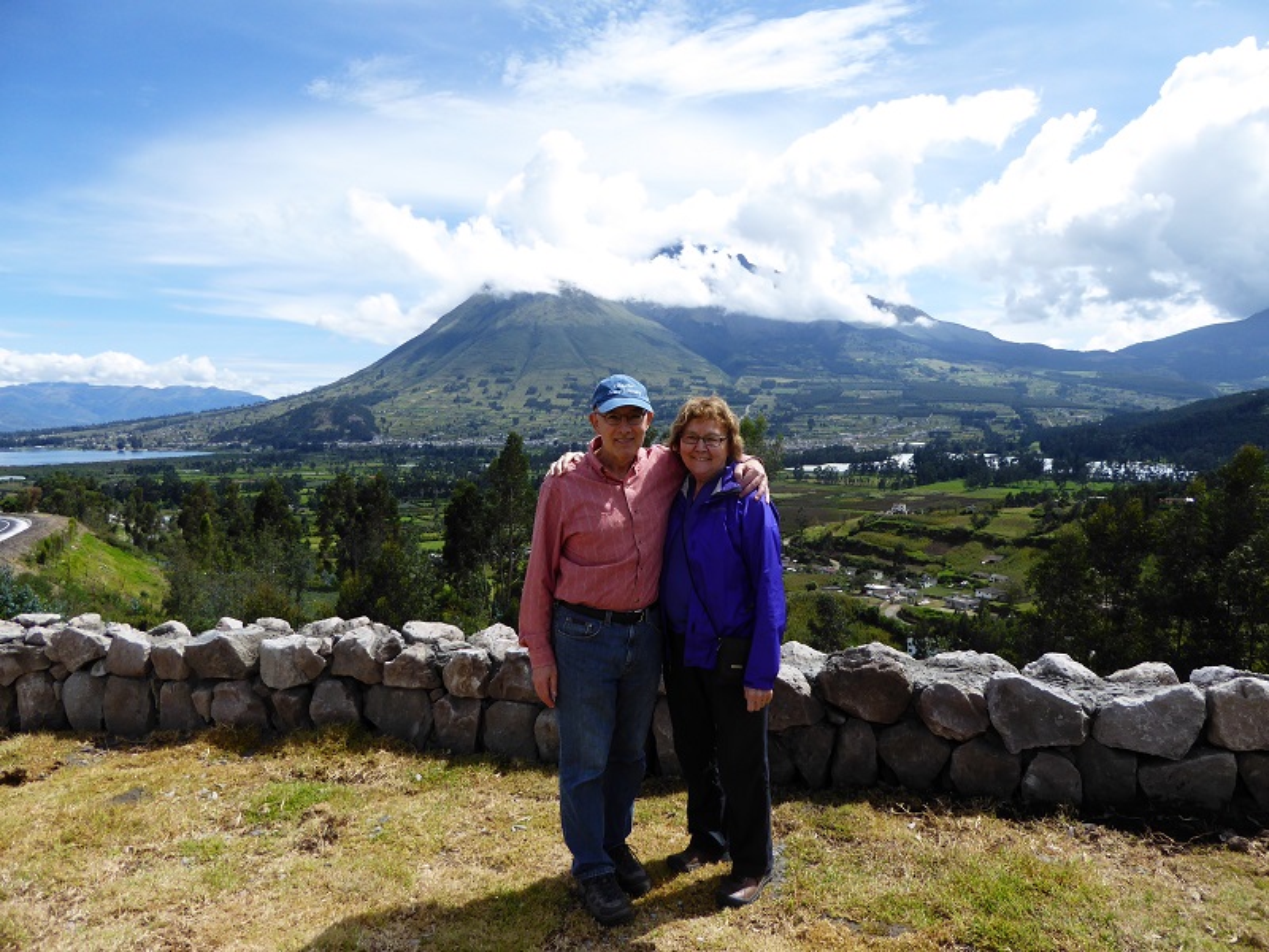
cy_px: 476
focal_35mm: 24
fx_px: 880
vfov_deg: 56.8
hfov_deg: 71.6
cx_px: 634
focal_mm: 4.3
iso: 100
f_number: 3.3
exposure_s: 1/1000
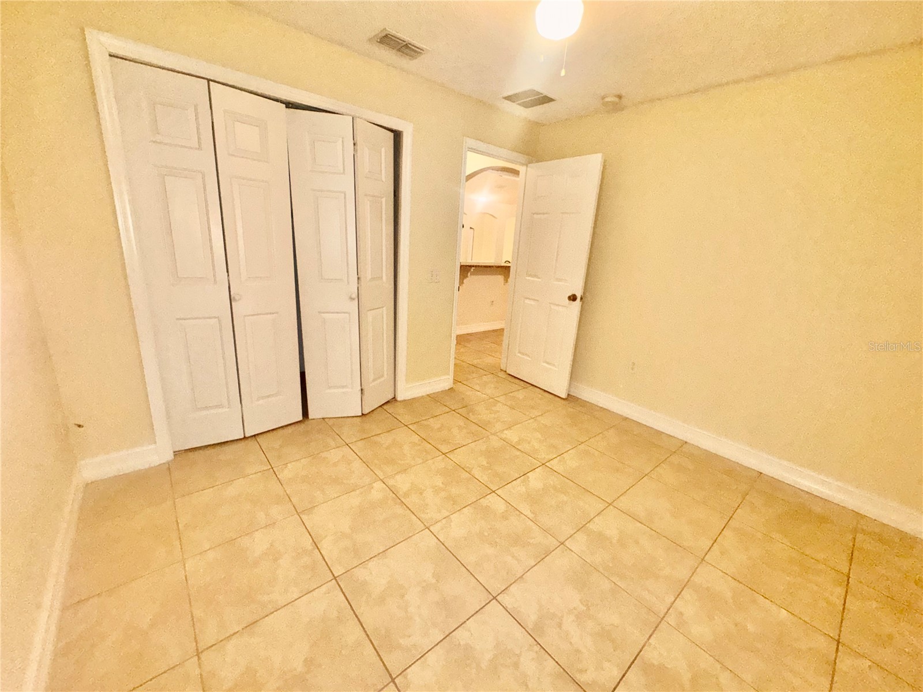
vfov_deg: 85.7
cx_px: 462
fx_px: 373
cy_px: 346
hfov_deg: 102.1
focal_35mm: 14
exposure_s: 1/60
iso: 200
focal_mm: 2.22
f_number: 2.2
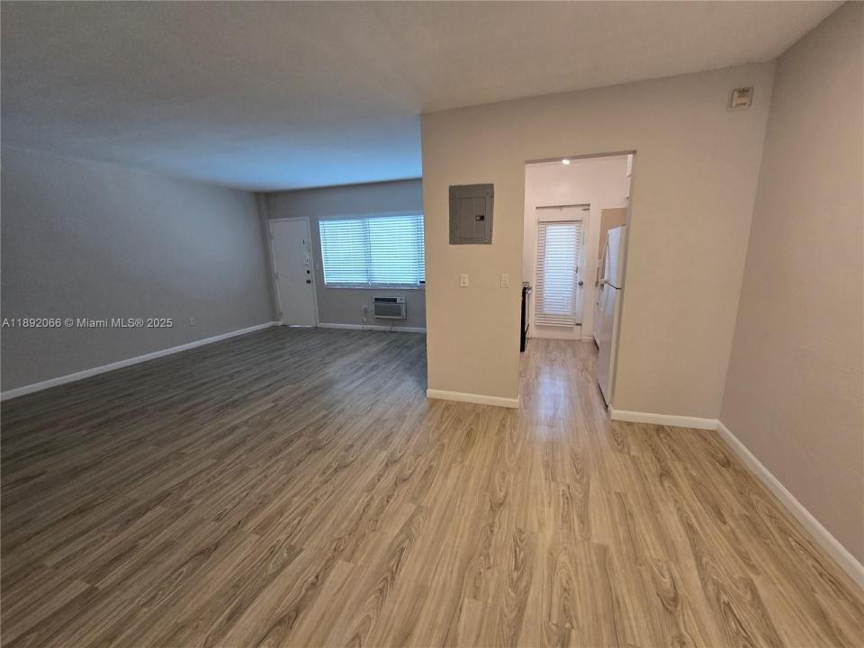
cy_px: 324
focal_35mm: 13
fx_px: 324
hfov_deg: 106.2
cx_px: 432
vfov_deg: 89.9
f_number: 2.2
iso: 200
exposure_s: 1/60
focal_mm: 2.2
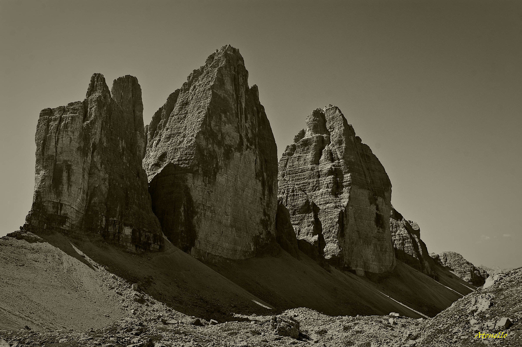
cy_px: 174
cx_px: 261
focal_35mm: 33
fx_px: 478
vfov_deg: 39.9
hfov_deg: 57.3
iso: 200
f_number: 9.5
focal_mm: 22
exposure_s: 1/350
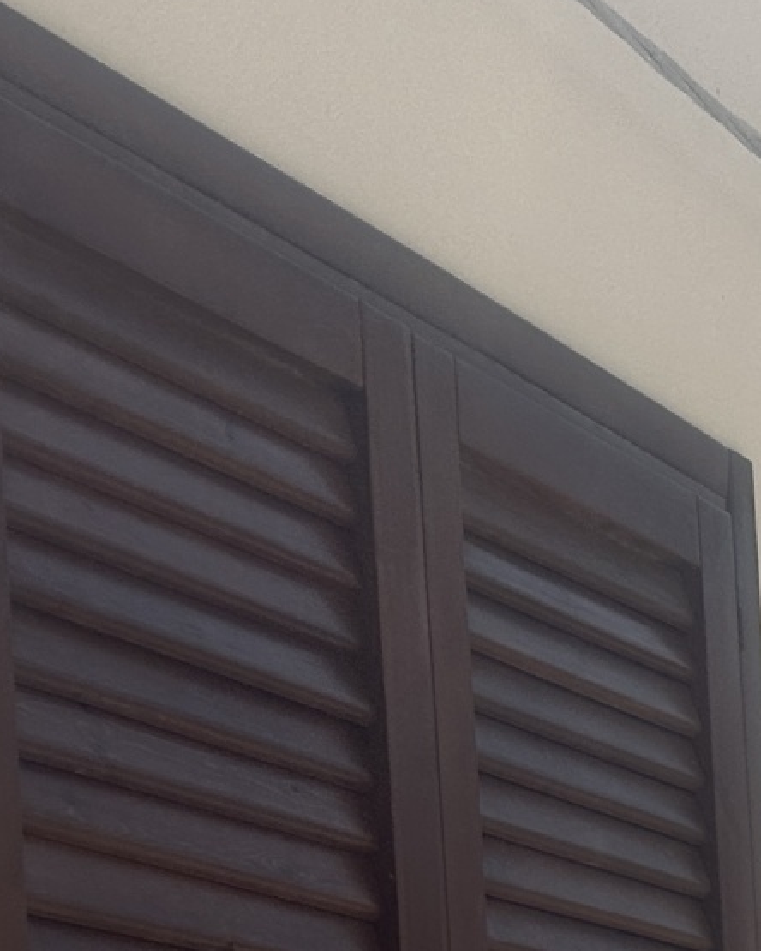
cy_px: 1390
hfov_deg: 13.6
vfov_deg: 16.4
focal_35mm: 108
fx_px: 3041
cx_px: 1076
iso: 80
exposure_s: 1/6211
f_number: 1.78
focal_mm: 6.86
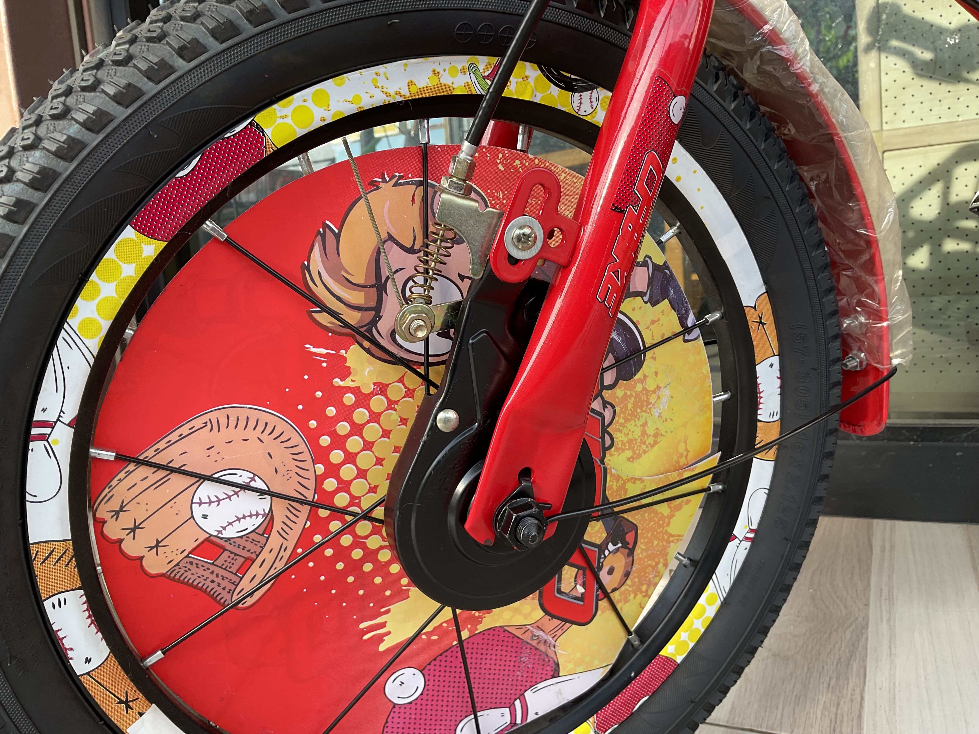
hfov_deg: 61.7
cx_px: 490
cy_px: 367
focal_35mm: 29
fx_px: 820
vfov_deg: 48.2
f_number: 1.8
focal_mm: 3
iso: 16
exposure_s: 1/120
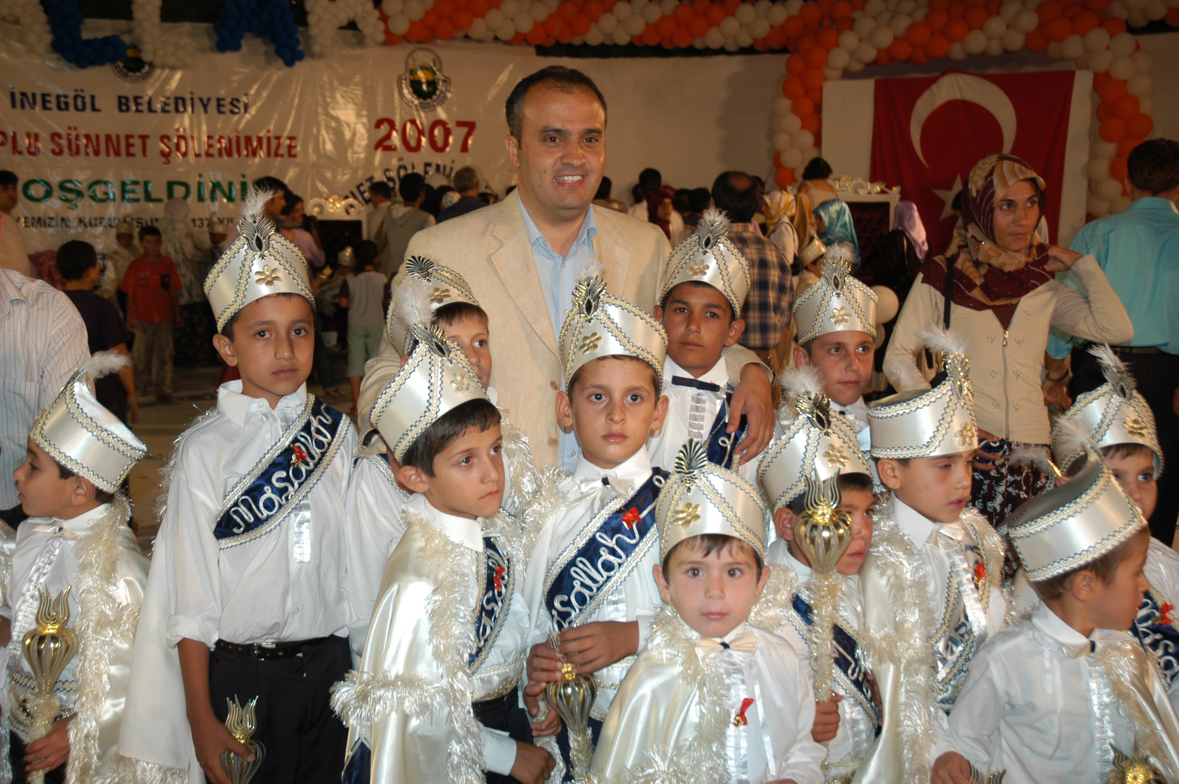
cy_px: 392
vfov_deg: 30.8
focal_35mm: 44
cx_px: 590
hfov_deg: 45.0
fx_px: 1423
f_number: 4
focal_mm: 29
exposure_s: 1/60
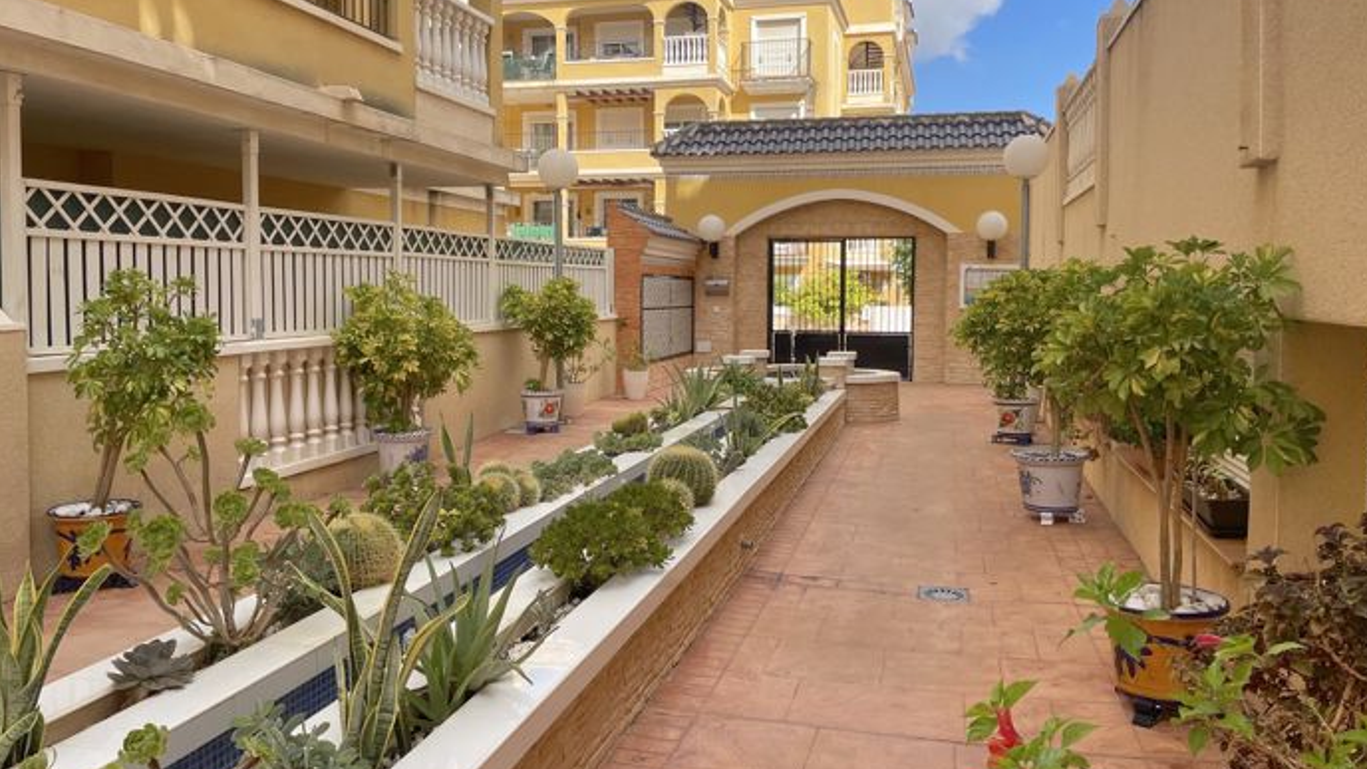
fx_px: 1051
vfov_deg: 40.1
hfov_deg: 66.1
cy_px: 334
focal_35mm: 29
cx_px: 681
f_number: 1.6
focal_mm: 4.2
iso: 32
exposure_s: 1/1742
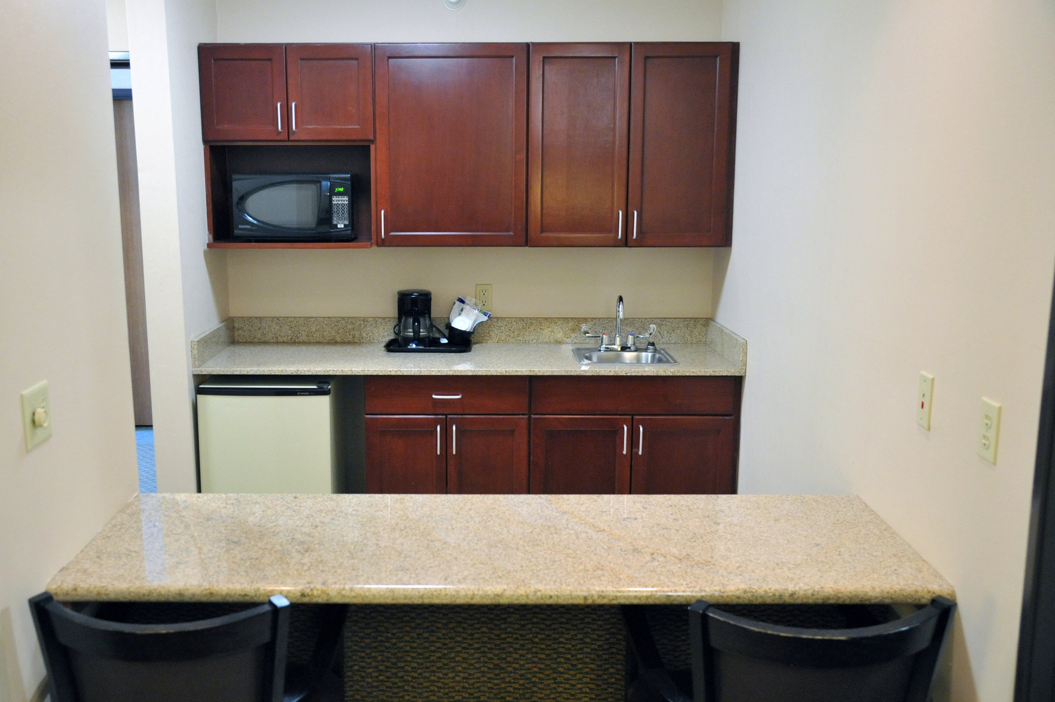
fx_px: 1054
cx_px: 463
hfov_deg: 53.0
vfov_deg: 36.8
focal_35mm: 36
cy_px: 391
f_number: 4
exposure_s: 1/60
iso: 3200
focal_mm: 31
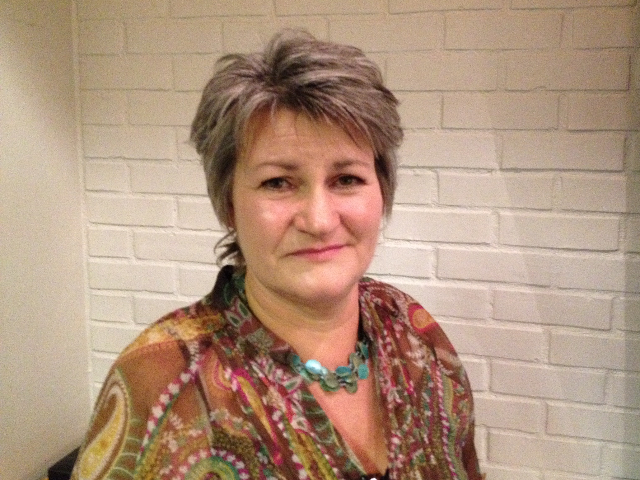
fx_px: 647
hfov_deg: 52.6
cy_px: 240
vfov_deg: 40.7
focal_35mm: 35
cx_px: 320
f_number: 2.4
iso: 500
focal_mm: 4.28
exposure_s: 1/15
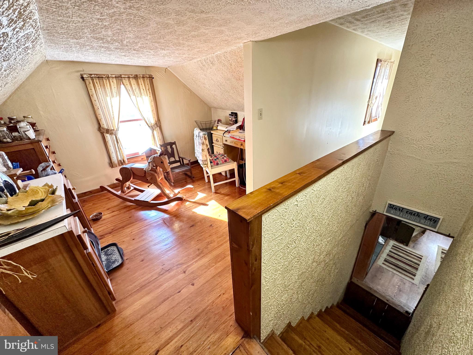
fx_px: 191
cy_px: 178
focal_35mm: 14
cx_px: 236
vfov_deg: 85.7
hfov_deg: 102.1
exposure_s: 1/99
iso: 200
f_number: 2.2
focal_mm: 2.22
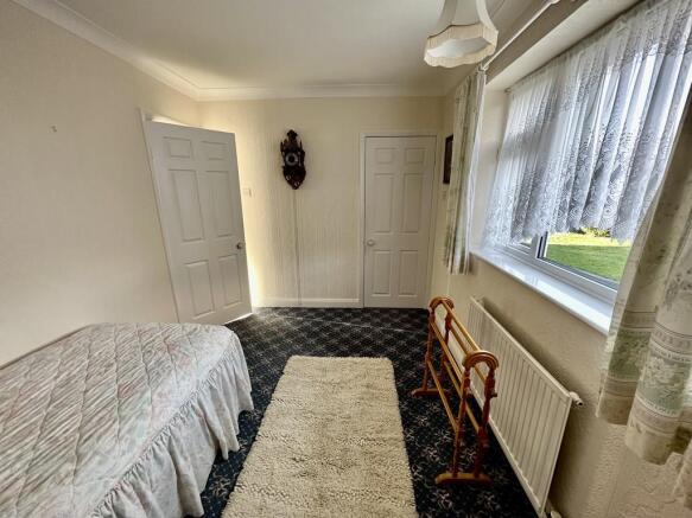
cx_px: 346
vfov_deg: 85.7
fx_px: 280
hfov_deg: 102.1
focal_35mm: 14
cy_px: 259
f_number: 2.2
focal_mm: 2.22
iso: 160
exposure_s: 1/99
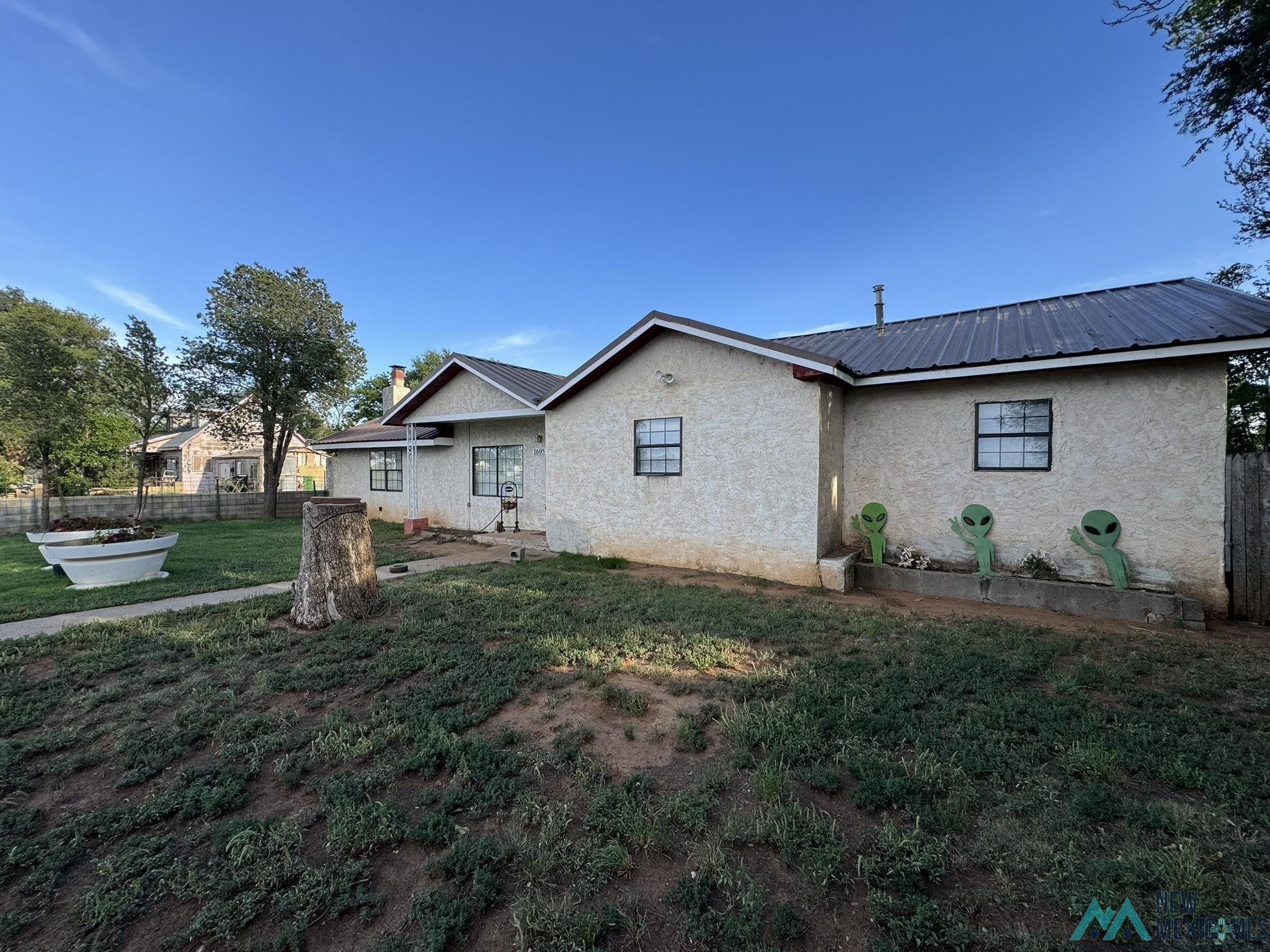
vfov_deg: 85.7
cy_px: 476
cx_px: 635
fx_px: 514
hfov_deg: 102.1
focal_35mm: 14
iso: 40
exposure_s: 1/515
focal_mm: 2.22
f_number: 2.2
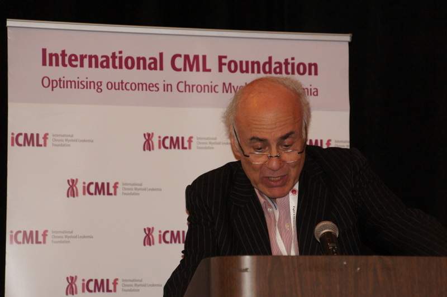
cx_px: 224
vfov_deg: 7.8
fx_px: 2177
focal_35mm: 176
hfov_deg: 11.7
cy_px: 148
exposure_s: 1/160
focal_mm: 117
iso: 1600
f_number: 5.6
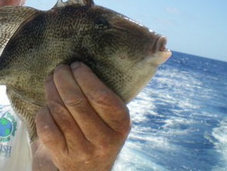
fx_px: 492
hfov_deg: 25.5
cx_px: 45
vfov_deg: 19.1
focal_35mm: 75
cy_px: -2
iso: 50
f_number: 4.6
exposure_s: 1/400
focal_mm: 6.3
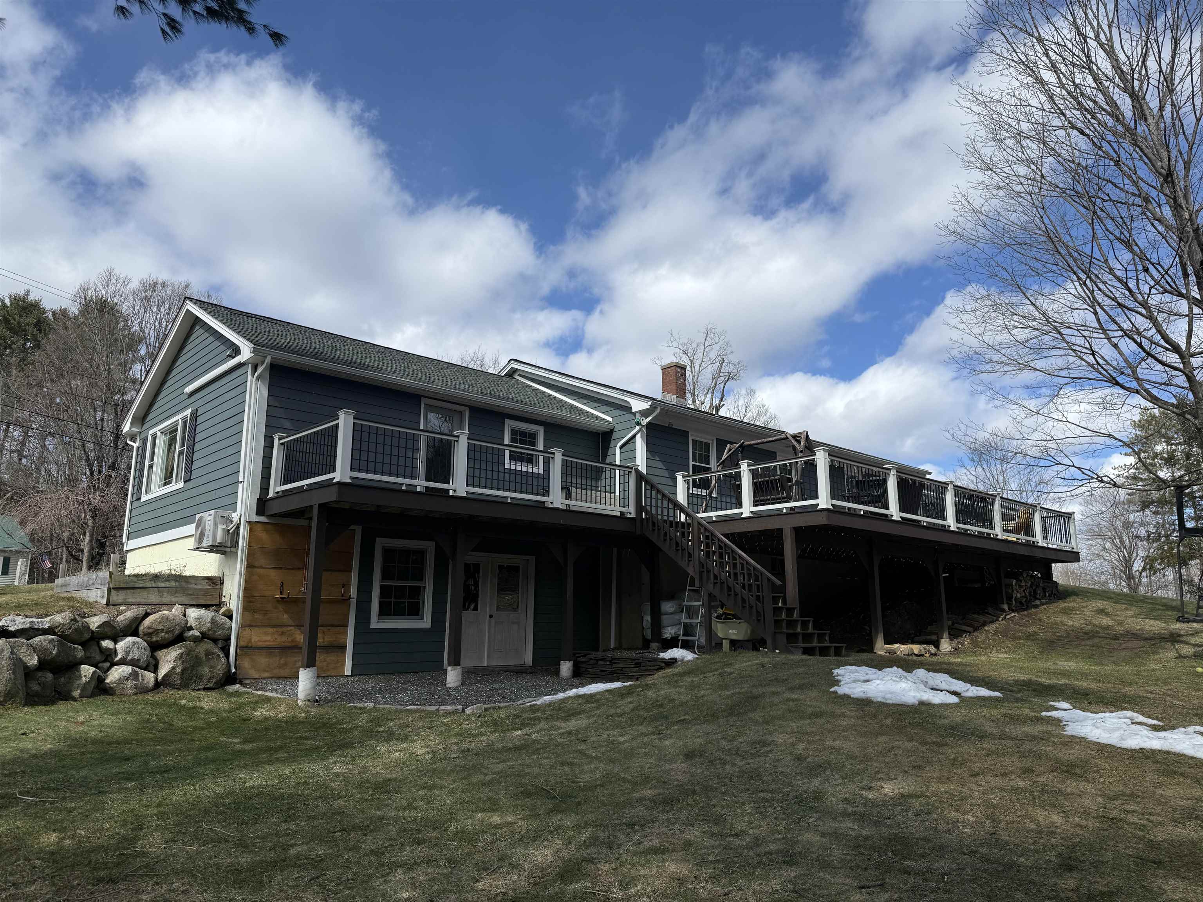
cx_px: 602
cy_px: 451
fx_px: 834
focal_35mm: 24
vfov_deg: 56.8
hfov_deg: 71.6
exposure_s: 1/5714
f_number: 1.78
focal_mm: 6.76
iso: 80
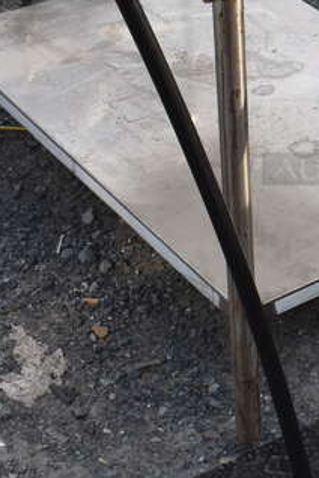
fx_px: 1319
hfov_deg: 13.2
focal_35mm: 99
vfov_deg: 20.3
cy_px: 106
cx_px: 430
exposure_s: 1/250
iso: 200
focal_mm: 23
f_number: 8
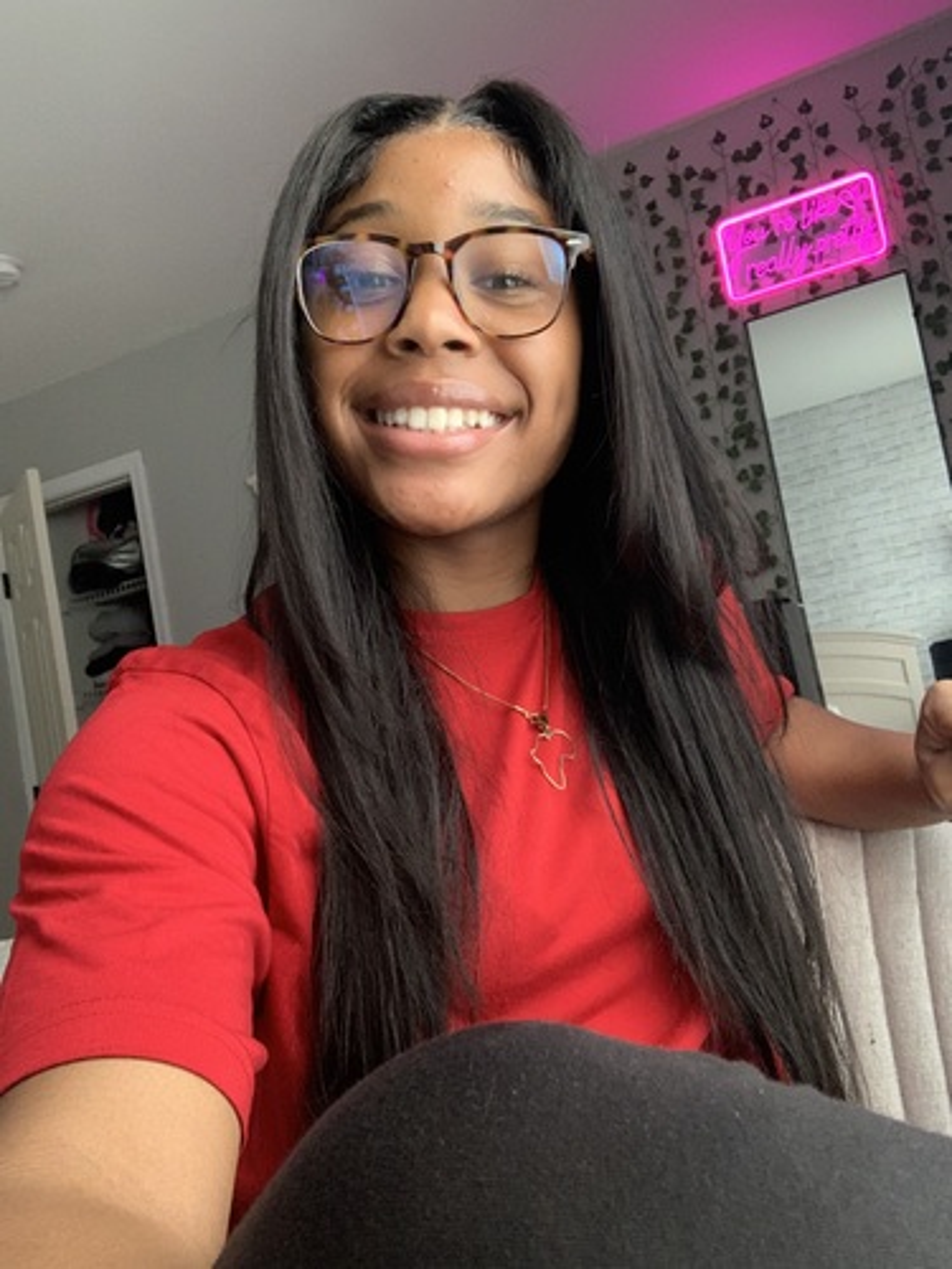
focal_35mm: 32
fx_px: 1173
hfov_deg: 44.2
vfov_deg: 56.8
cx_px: 476
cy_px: 634
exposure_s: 1/60
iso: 250
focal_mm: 2.87
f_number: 2.2
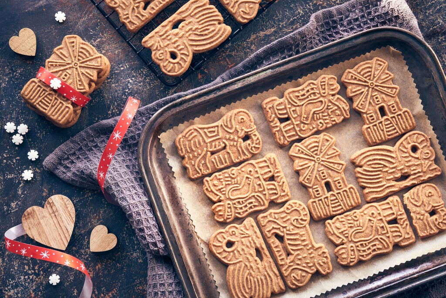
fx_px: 929
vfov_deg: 18.2
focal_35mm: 75
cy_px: 149
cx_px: 223
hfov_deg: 27.0
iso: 160
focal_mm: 50
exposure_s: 1/8
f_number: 8
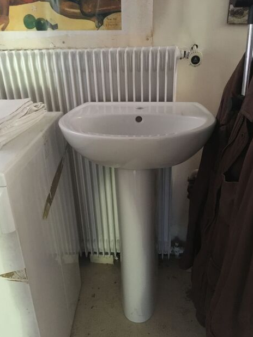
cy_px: 171
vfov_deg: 60.0
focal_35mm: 30
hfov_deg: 46.8
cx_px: 128
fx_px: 292
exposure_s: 1/17
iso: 500
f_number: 2.2
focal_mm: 4.15
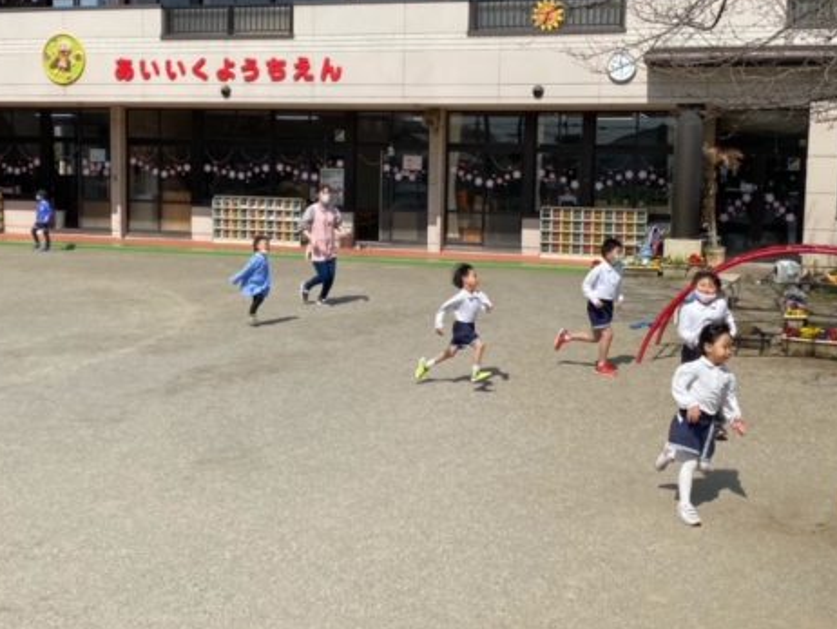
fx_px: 653
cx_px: 409
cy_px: 306
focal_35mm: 27
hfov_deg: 65.3
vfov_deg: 51.4
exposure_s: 1/4115
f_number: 1.8
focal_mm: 4.25
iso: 32
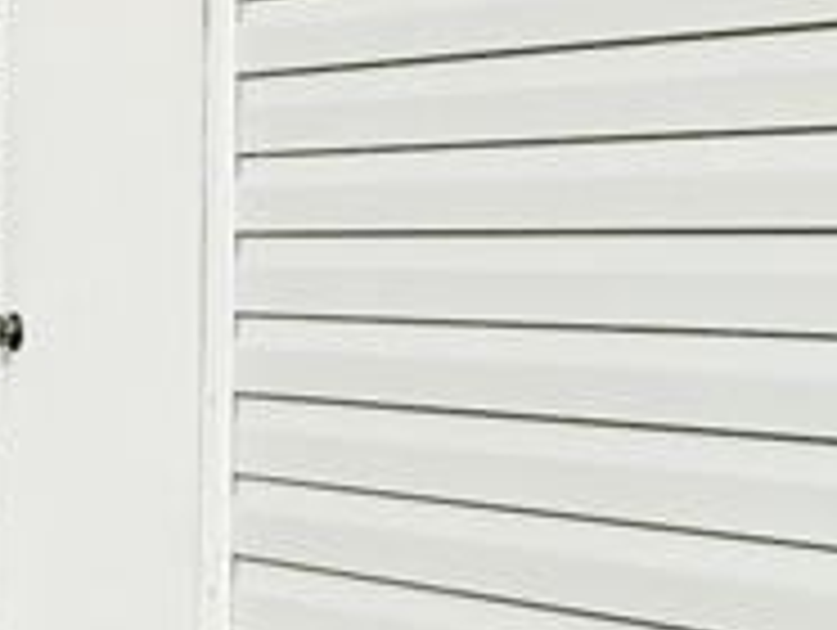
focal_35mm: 154
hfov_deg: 11.4
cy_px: -333
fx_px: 3728
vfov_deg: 9.4
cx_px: -882
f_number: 1.8
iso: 20
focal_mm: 3.99
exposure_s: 1/2457
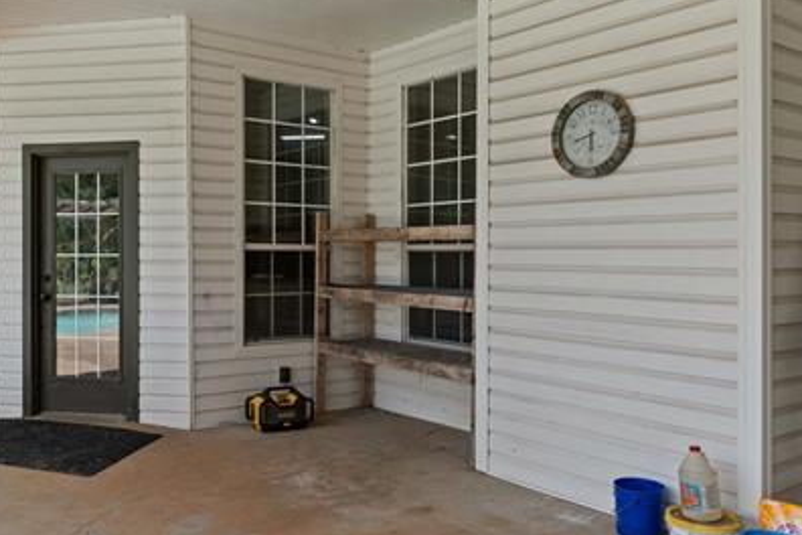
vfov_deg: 41.9
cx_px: 316
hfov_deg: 59.7
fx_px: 691
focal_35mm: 31
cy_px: 190
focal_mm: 12
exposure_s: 1/125
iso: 100
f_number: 5.6
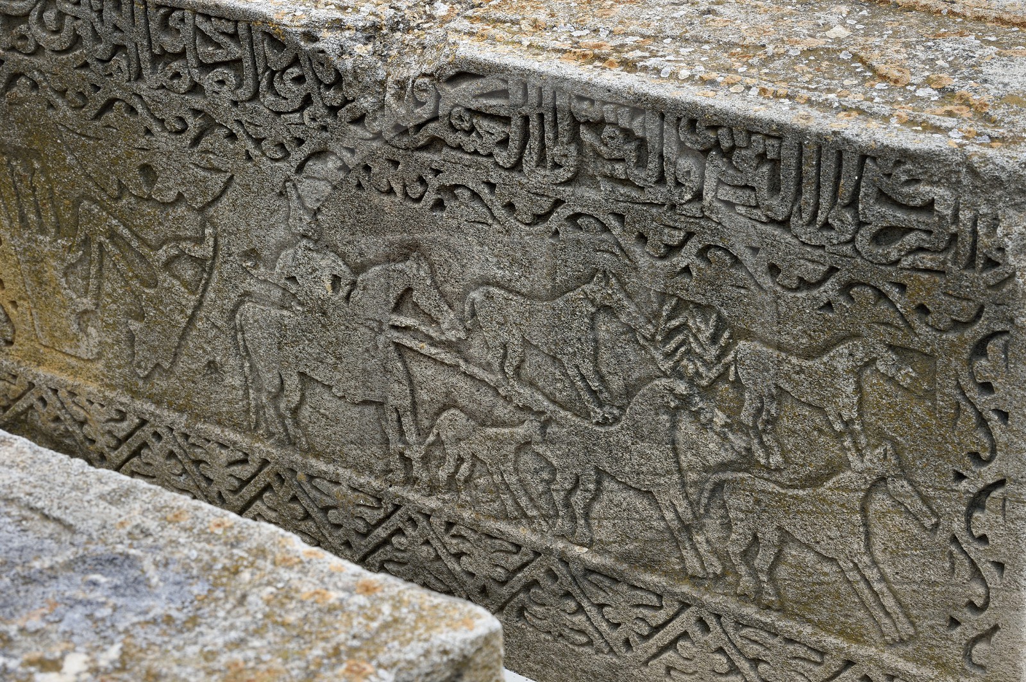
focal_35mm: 92
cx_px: 513
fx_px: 2620
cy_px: 341
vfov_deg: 14.8
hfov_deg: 22.2
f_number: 14
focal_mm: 92
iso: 200
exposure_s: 1/80
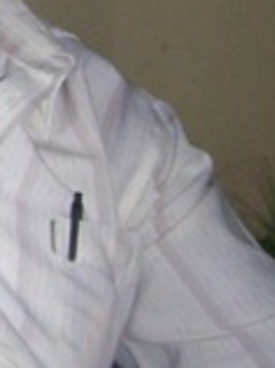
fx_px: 1423
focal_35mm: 134
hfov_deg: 10.4
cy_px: -56
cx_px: -207
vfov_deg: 14.3
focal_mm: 5.85
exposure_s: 1/30
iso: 200
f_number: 2.8
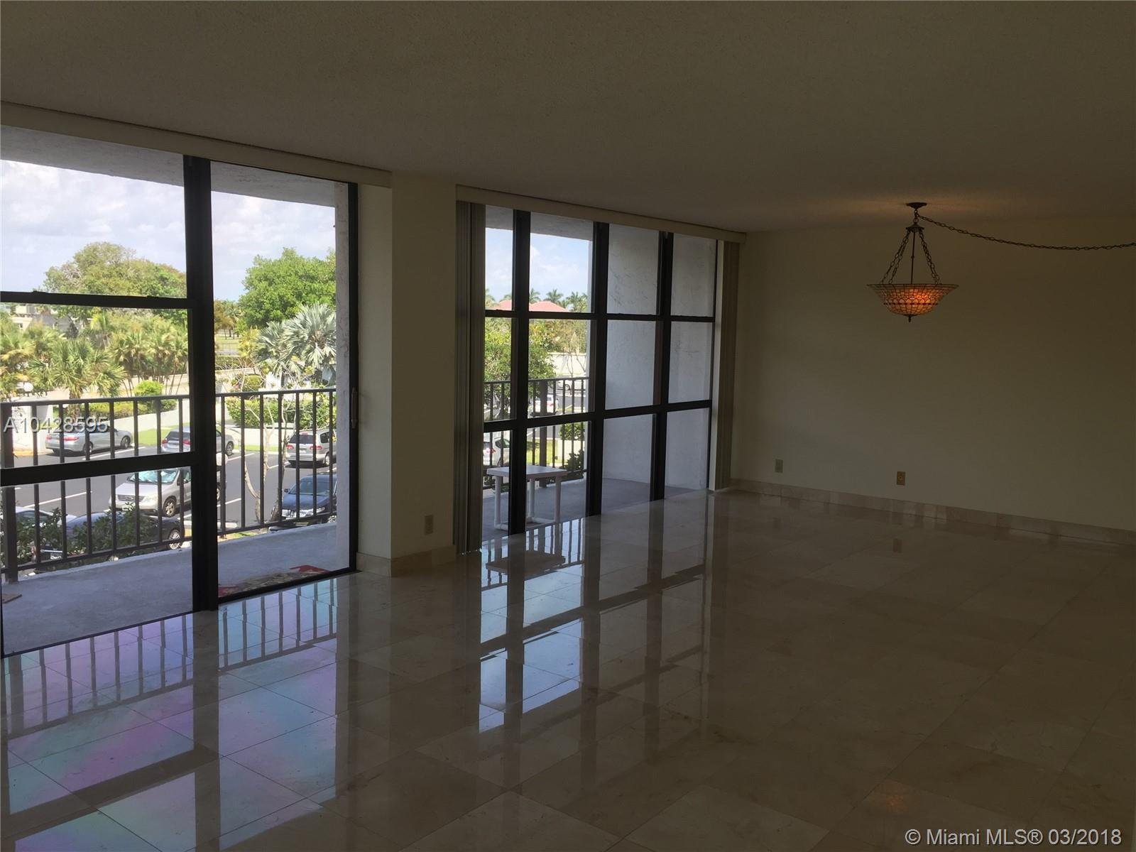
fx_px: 952
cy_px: 426
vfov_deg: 48.2
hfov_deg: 61.7
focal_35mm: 29
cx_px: 568
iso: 32
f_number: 2.2
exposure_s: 1/153
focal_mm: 4.15
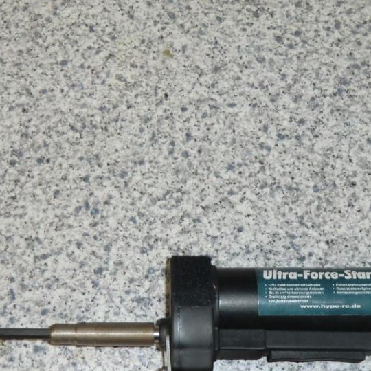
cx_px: 158
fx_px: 812
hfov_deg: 25.7
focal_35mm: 67
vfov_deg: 25.6
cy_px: 236
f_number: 3.8
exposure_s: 1/40
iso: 400
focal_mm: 7.1
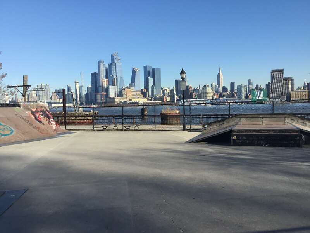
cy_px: 116
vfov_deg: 45.4
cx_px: 155
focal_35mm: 31
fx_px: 278
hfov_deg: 58.4
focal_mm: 3.3
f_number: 2.4
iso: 25
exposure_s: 1/1131
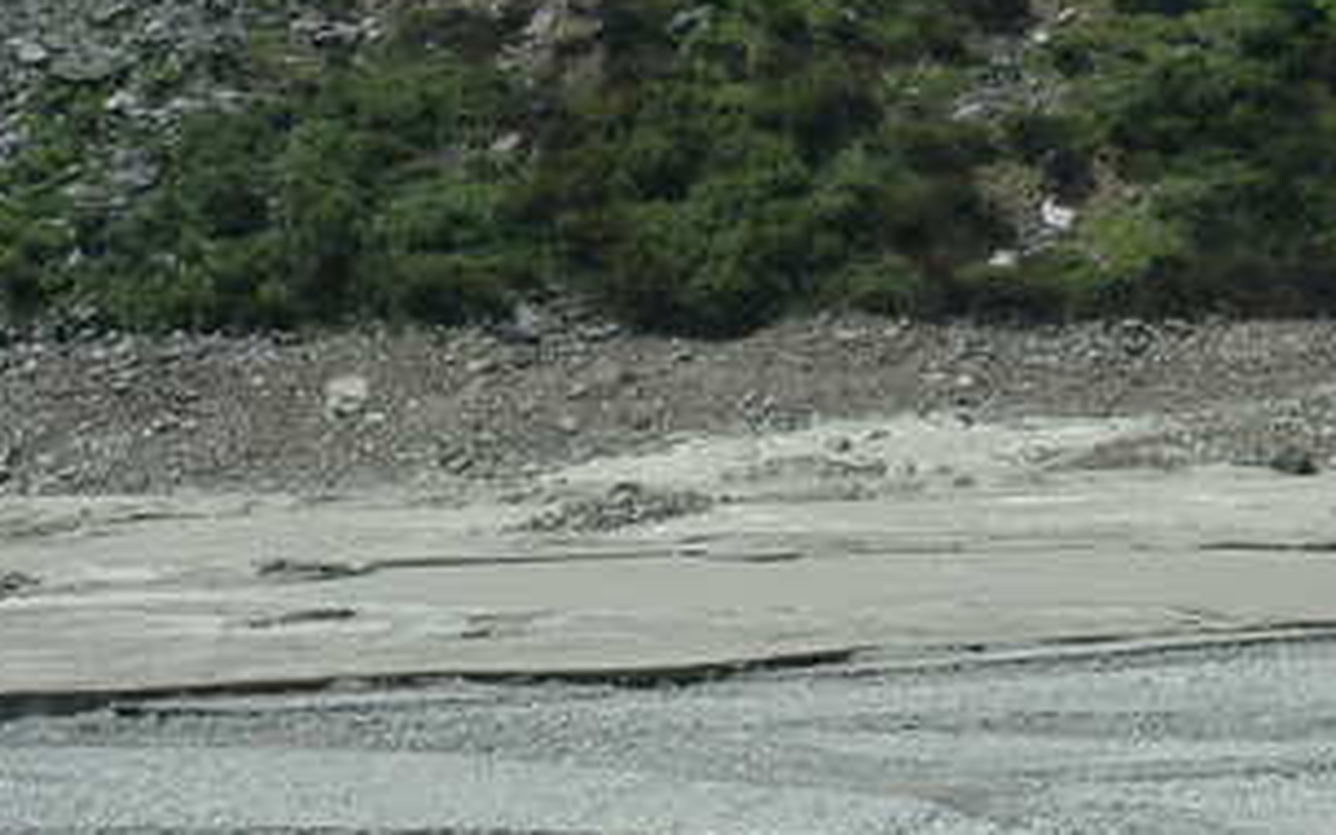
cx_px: 1340
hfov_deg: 16.6
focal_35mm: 123
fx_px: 4478
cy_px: 710
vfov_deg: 10.6
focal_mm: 34
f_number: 9
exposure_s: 1/500
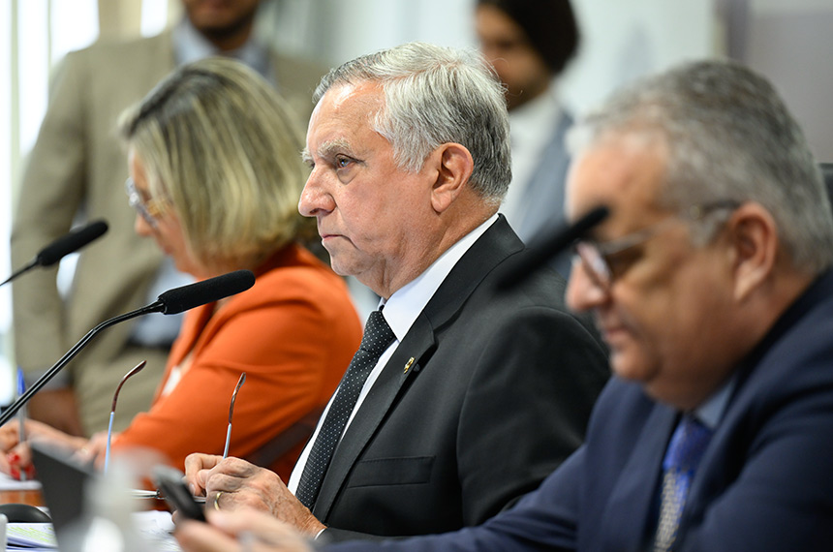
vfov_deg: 7.8
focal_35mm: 175
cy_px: 276
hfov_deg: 11.8
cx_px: 416
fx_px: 4042
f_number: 2.8
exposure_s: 1/160
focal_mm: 175
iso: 2000
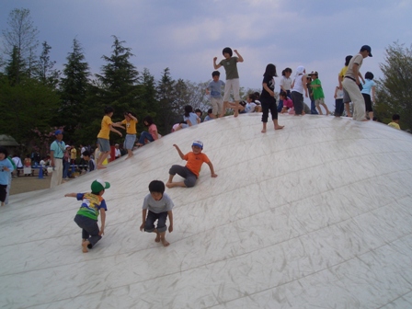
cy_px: 154
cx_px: 206
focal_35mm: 36
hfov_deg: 51.4
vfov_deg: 39.7
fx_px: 428
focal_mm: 4.8
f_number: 4
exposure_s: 1/1000
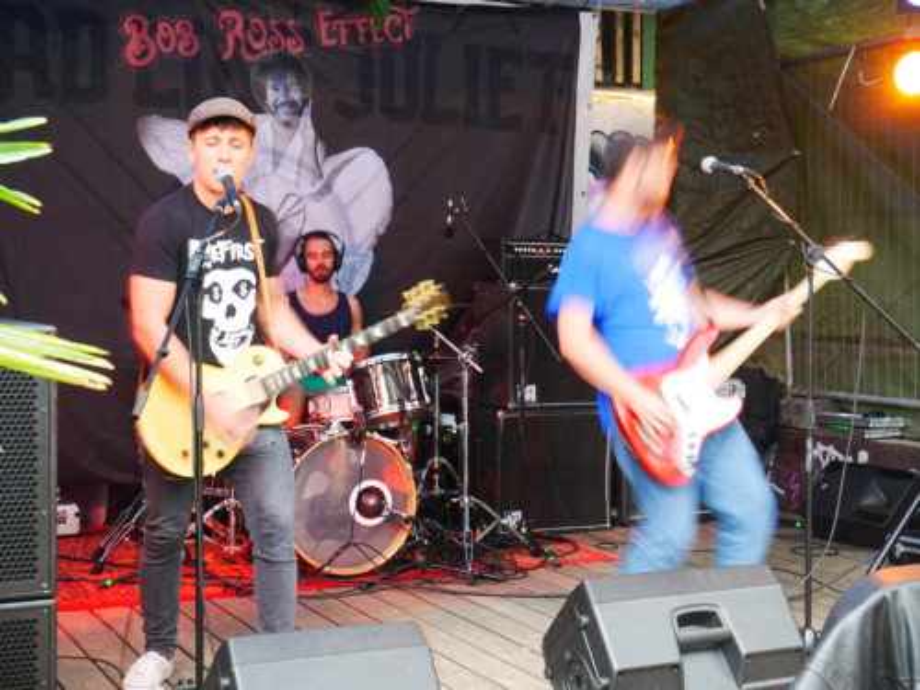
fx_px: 1435
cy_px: 345
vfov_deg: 27.0
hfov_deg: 35.5
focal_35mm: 54
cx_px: 460
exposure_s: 1/6
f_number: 5.5
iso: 400
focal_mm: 27
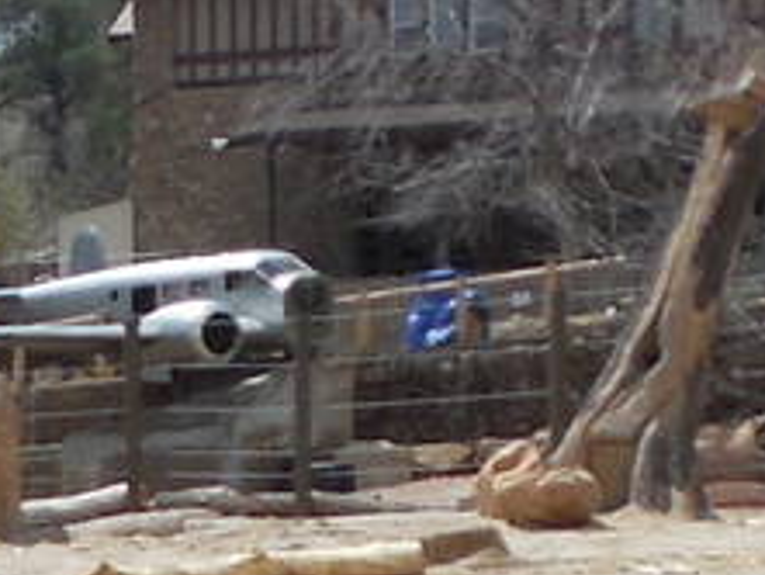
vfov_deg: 7.9
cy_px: 1129
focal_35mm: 181
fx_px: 4002
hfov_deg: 10.8
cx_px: -48
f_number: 6.6
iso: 125
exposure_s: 1/400
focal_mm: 4.5
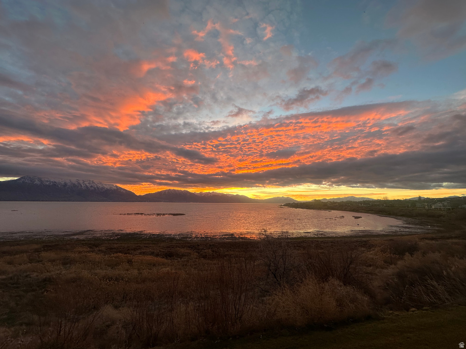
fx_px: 188
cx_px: 233
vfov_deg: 85.7
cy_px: 174
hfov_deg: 102.1
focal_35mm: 14
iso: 64
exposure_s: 1/99
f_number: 2.2
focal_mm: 2.22
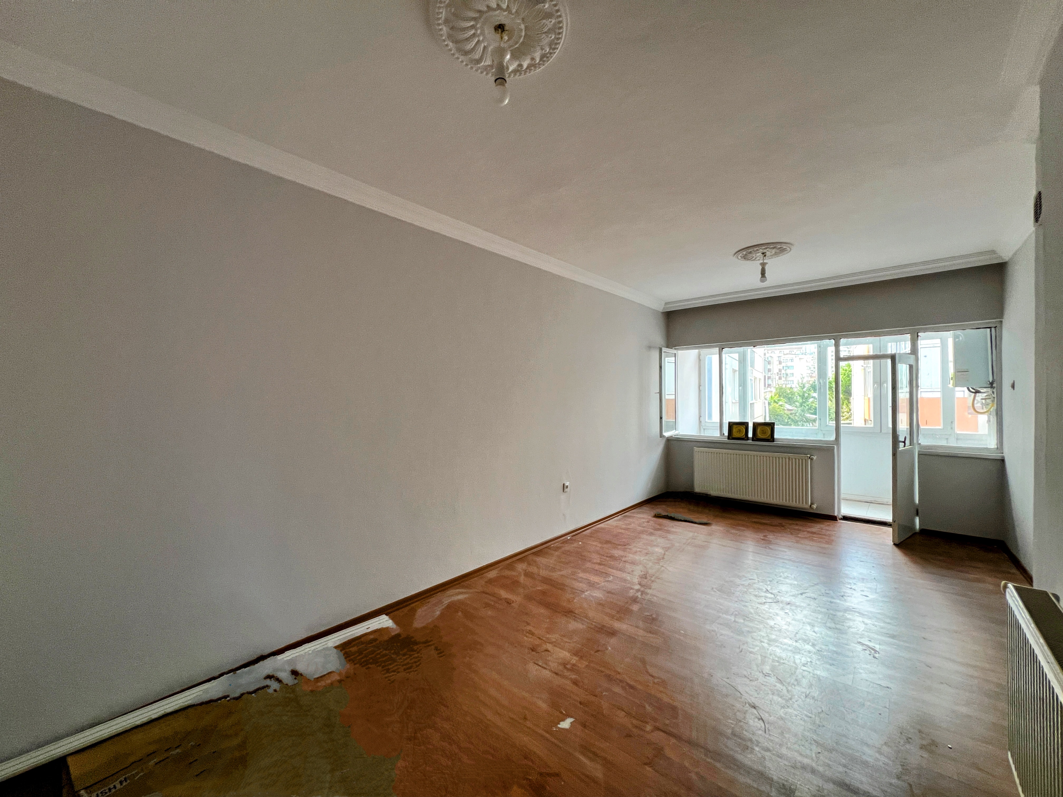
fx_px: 399
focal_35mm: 13
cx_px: 532
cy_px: 398
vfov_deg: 89.9
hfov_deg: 106.2
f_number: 1.8
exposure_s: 1/99
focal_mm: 1.57
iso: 160
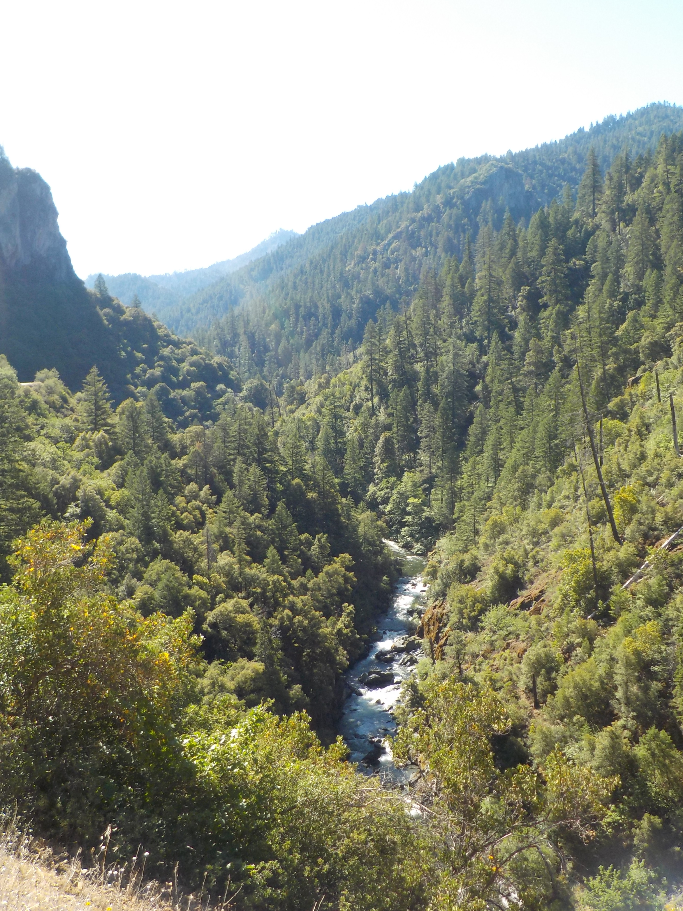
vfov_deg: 60.0
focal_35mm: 30
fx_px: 789
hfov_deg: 46.8
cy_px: 456
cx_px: 342
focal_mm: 4.1
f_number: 3.3
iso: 125
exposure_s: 1/400
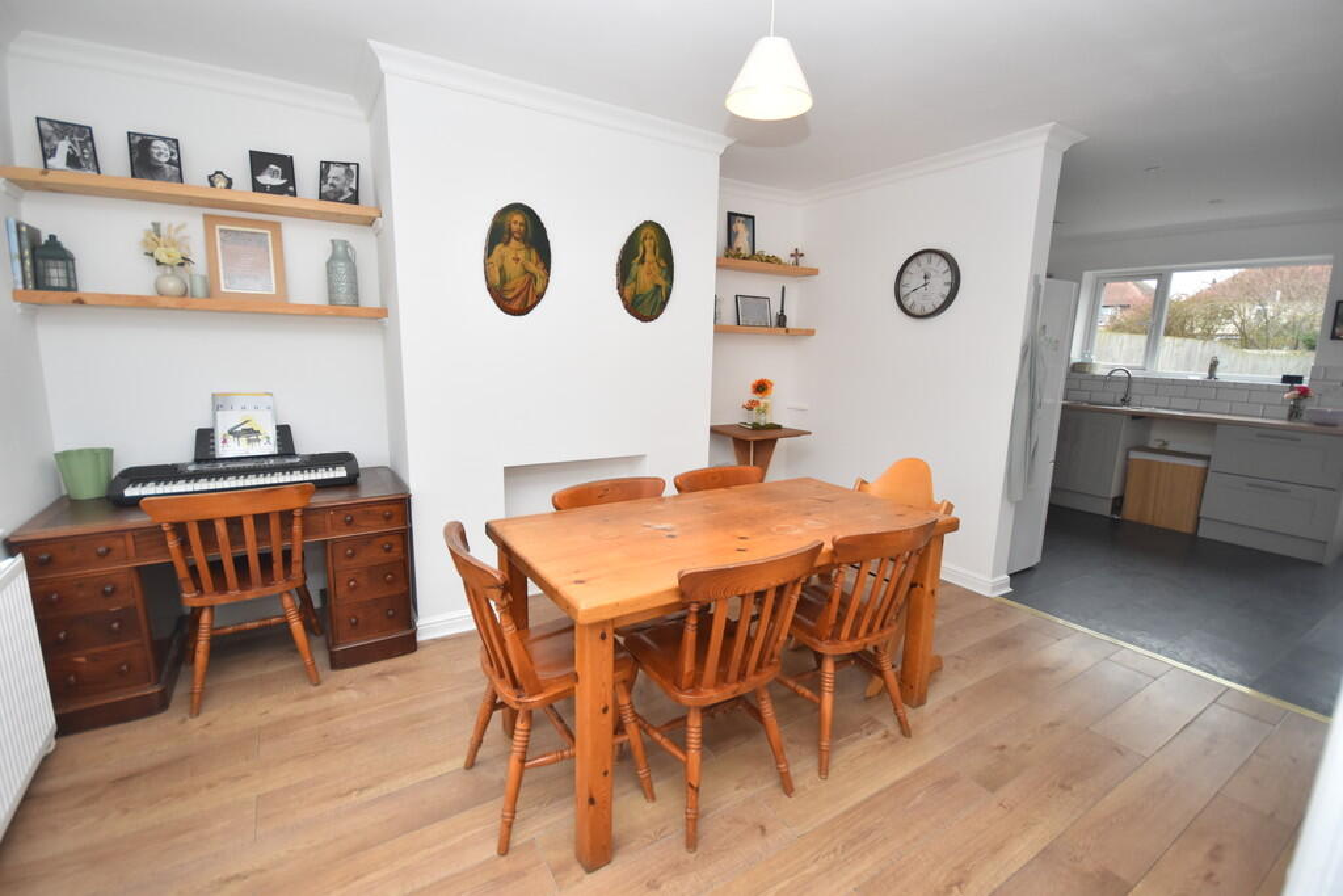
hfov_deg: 100.4
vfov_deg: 77.3
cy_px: 448
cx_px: 672
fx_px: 560
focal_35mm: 15
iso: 800
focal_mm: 10
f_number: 4
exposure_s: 1/125
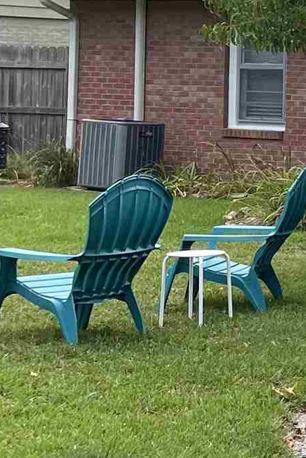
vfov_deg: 16.6
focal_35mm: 122
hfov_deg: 9.3
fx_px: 1555
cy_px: 85
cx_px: 876
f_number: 1.6
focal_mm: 4.2
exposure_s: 1/354
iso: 32
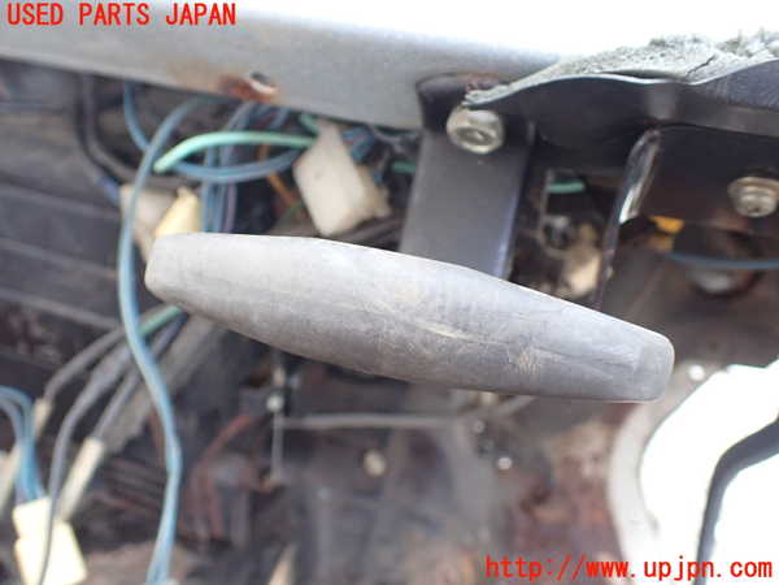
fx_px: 675
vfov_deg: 46.8
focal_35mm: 30
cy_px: 292
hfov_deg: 60.0
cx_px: 390
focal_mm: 5.4
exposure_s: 1/50
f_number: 2.3
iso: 800
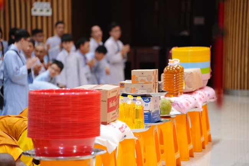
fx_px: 1037
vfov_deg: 9.1
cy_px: 83
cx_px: 124
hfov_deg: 13.7
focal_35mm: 150
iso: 1600
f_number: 2.8
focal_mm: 150
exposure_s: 1/100
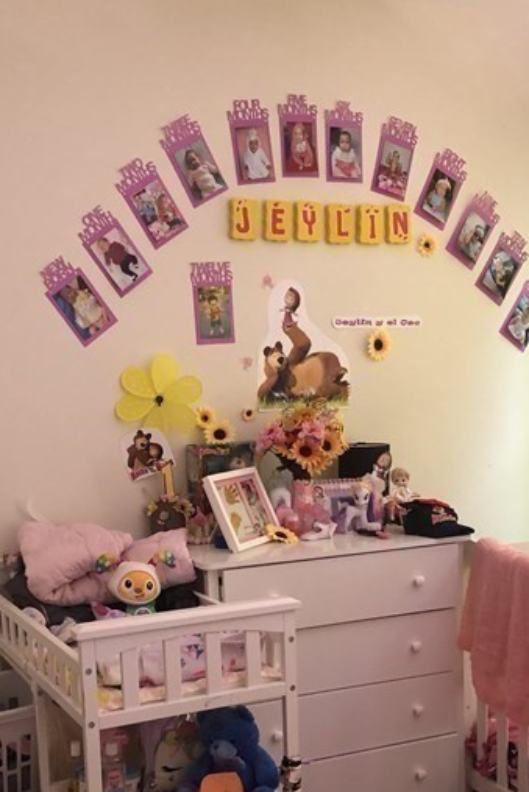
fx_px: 969
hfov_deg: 30.4
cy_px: 532
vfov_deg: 43.8
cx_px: 211
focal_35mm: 44
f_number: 1.8
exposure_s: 1/7
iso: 100
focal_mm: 3.99
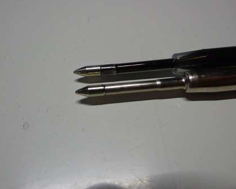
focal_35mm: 32
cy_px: 94
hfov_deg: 55.6
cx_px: 108
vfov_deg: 45.8
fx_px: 224
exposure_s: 1/60
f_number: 3.5
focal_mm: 5.4
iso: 80
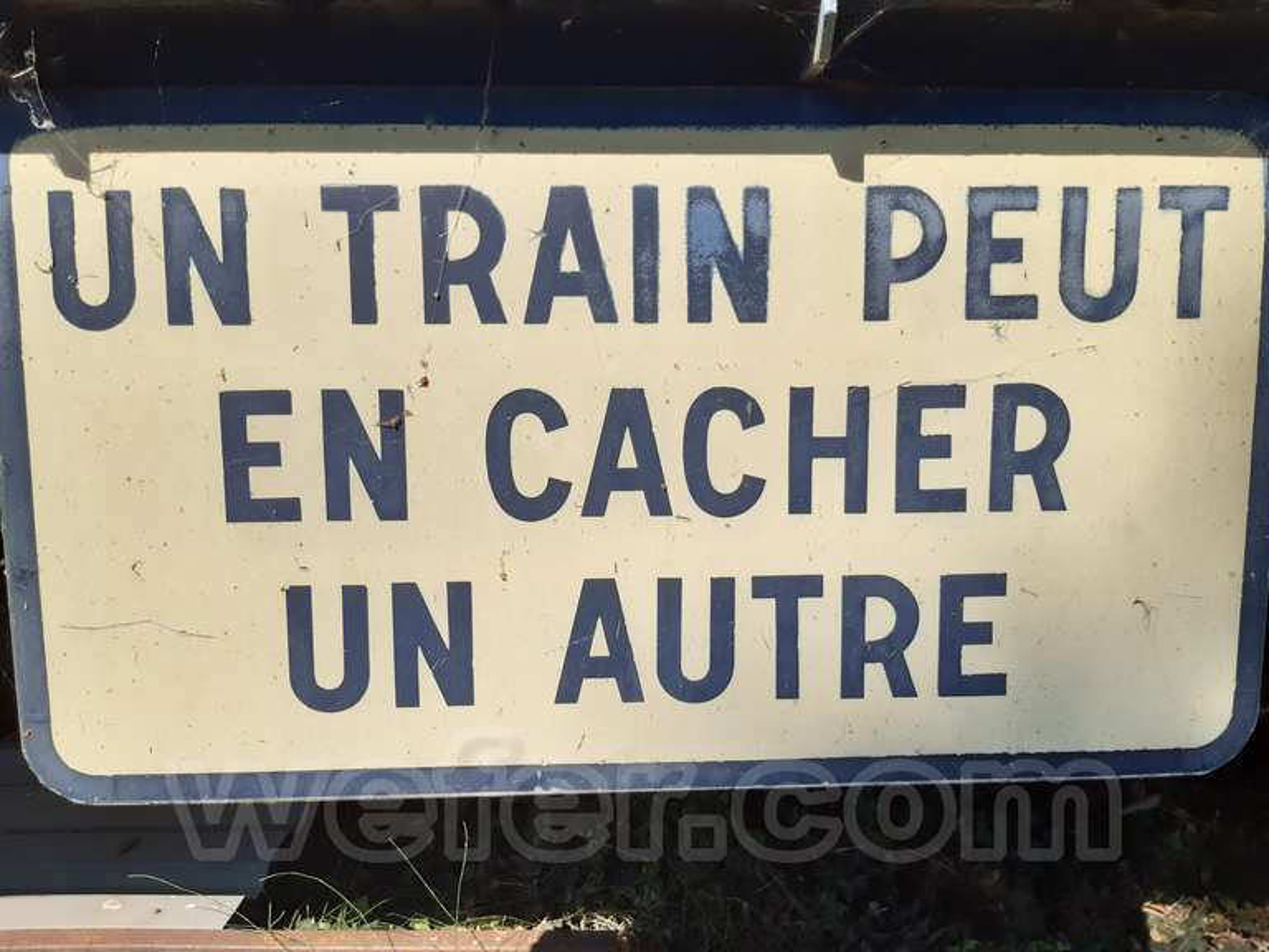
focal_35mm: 26
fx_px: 953
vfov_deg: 53.1
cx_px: 634
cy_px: 476
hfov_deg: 67.3
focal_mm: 3.92
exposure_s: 1/2545
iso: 40
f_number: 1.7
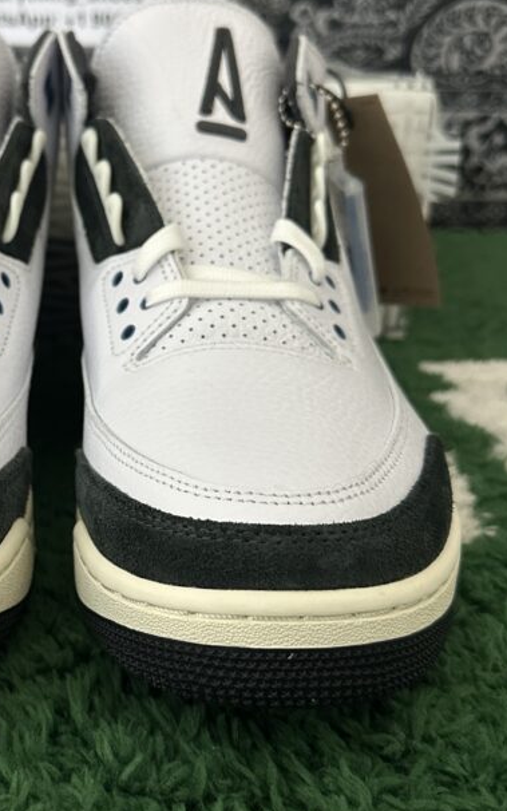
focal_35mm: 43
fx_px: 950
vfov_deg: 46.2
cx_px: 74
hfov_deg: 28.9
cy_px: 377
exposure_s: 1/50
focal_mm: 6.86
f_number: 1.78
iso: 400
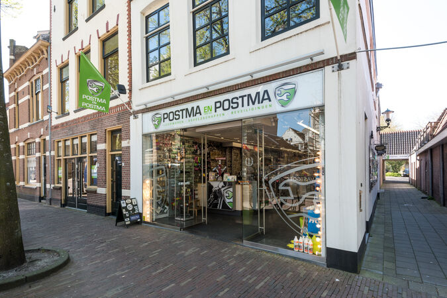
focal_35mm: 19
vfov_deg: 64.6
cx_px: 224
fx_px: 236
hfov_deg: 86.9
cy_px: 149
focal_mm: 19
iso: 400
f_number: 13
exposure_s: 1/60
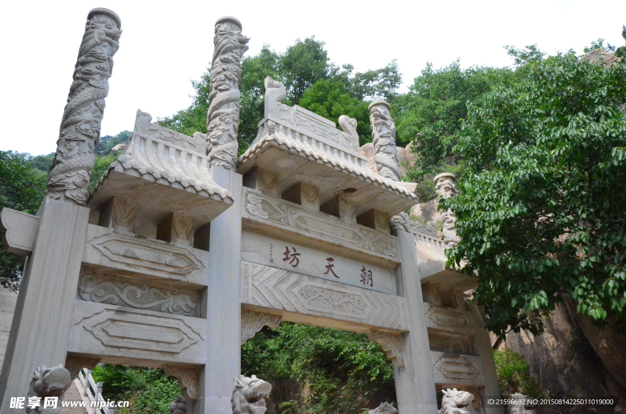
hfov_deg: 67.5
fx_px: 468
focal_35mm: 27
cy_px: 207
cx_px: 313
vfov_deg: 47.7
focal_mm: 18
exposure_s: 1/800
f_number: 22
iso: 6400
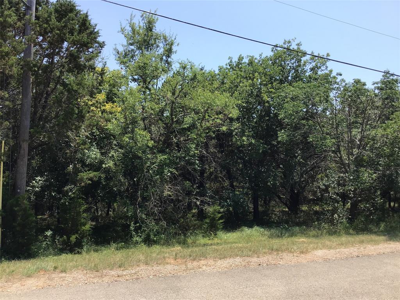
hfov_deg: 58.4
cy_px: 150
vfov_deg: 45.4
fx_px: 358
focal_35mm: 31
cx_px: 200
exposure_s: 1/747
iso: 25
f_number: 2.4
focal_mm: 3.3
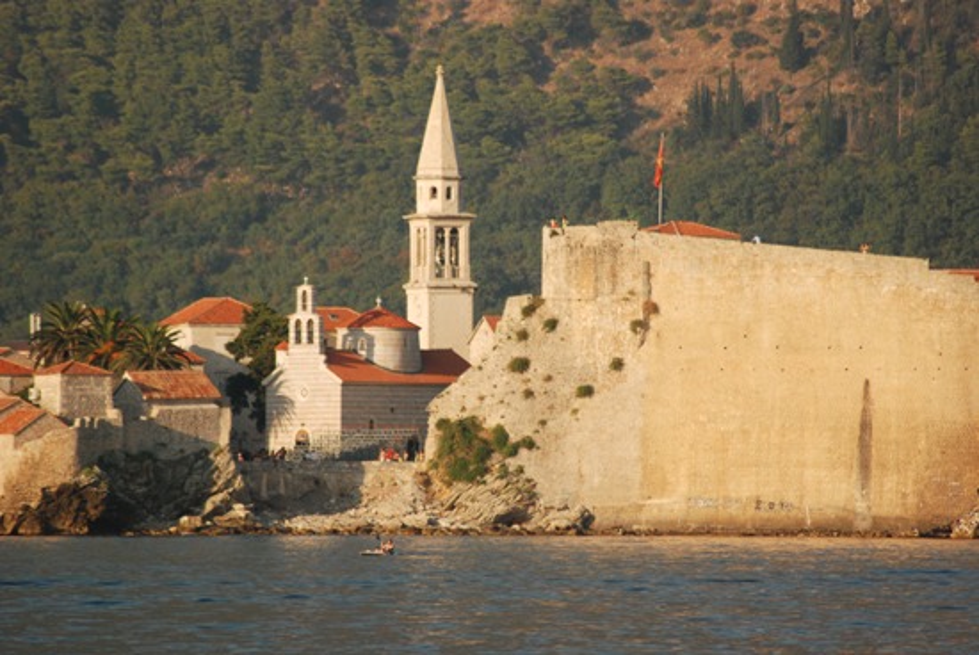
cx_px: 490
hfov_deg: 4.6
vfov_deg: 3.1
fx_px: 12250
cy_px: 328
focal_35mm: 450
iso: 500
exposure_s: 1/2000
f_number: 5.6
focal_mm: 300
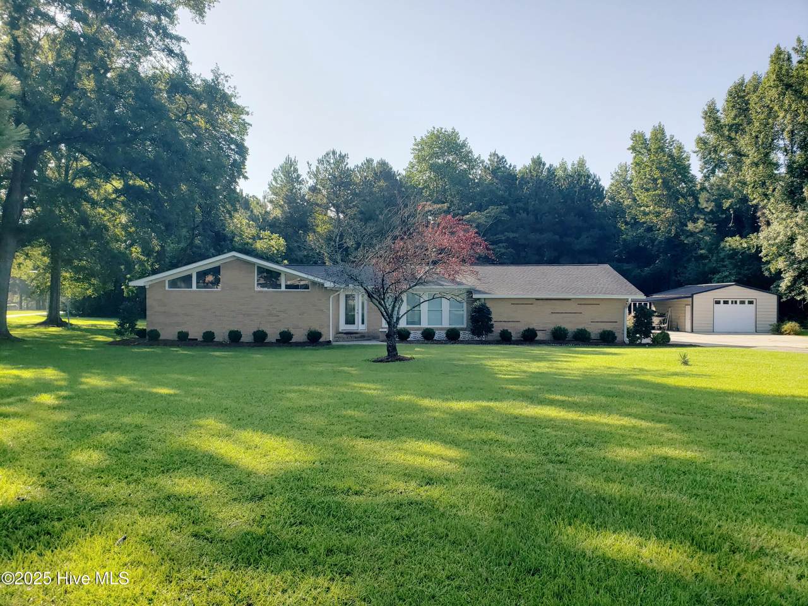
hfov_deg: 67.3
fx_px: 607
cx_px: 404
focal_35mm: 26
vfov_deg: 53.1
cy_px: 303
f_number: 2.4
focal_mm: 4.3
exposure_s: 1/1030
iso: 50
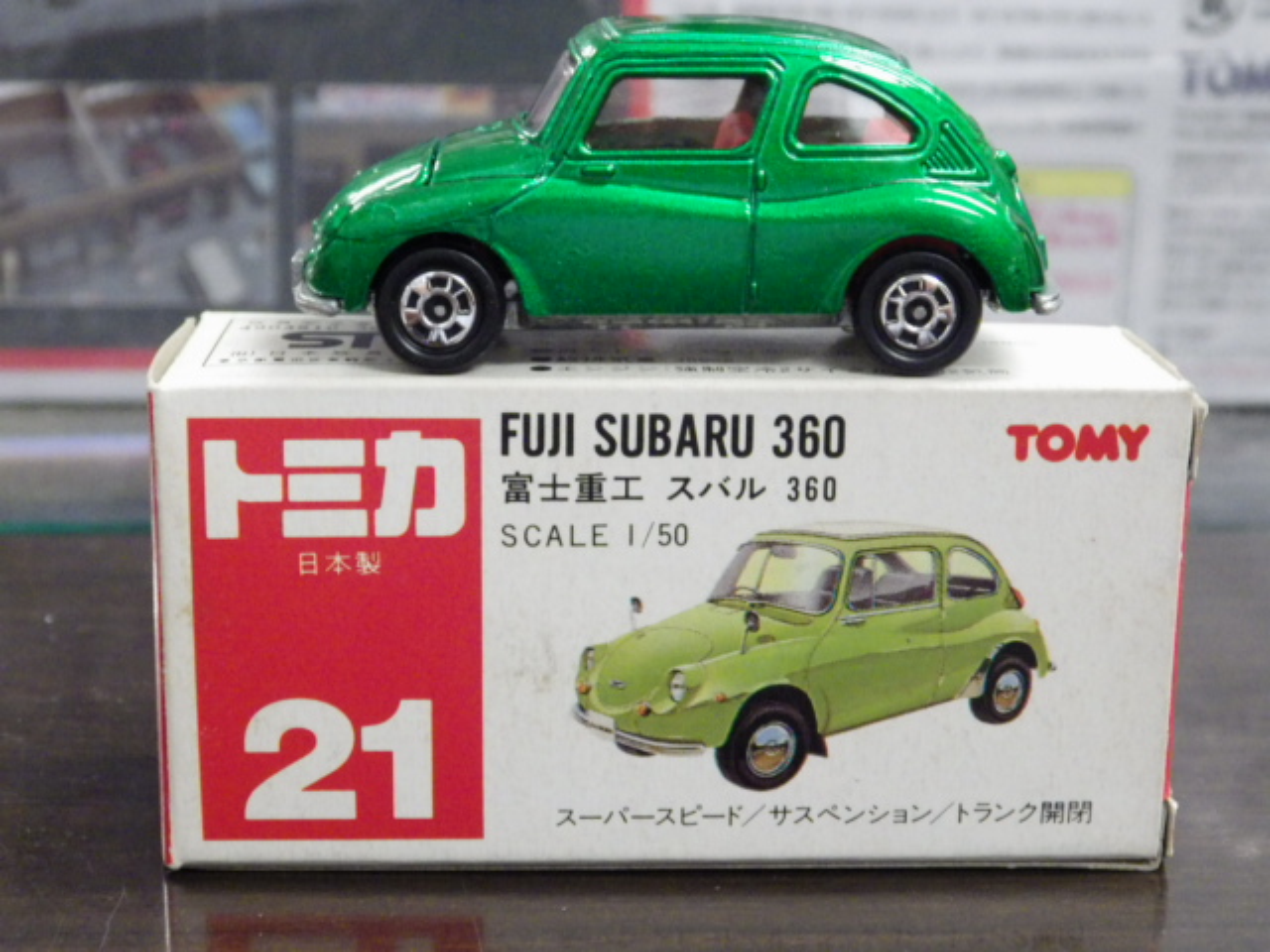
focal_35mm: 71
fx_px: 2605
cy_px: 476
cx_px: 635
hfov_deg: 27.4
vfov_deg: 20.7
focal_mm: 12.8
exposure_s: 1/25
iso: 1000
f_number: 4.2
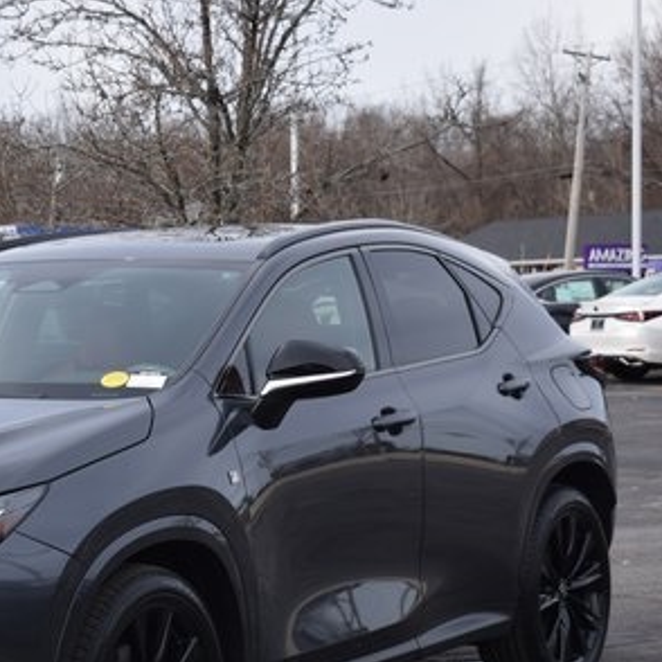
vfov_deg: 15.6
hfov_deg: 15.5
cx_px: 68
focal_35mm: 111
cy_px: 463
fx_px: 2402
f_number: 5
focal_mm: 40
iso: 400
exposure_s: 1/1250
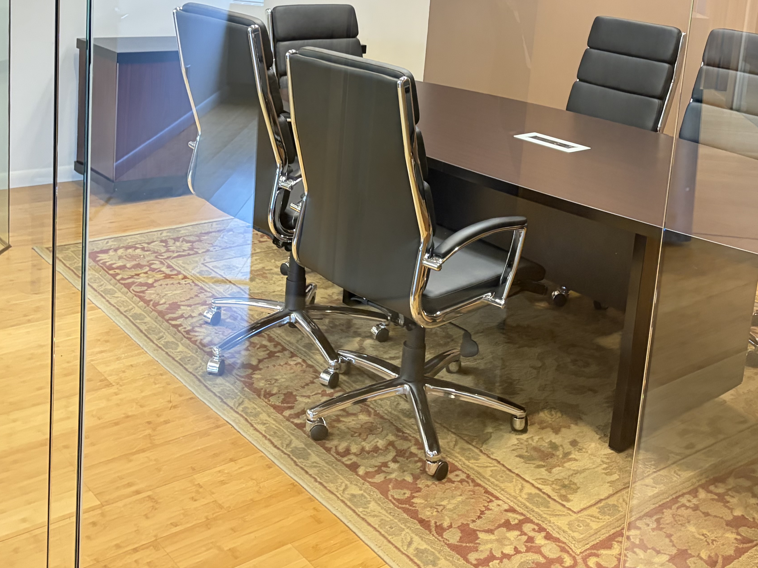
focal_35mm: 44
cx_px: 407
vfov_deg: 31.8
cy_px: 91
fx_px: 963
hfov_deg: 42.9
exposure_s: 1/60
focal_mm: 5.96
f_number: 1.6
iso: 400
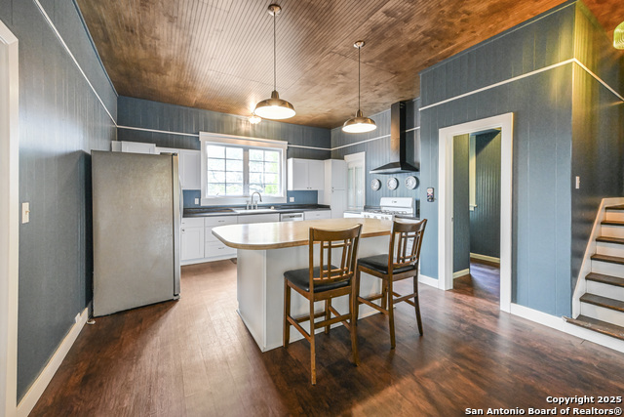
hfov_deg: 104.2
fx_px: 243
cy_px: 208
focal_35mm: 14
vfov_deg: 81.2
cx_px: 312
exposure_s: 1/15
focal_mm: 14
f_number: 10
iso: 18000
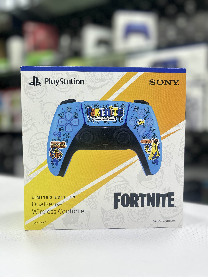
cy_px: 138
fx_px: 208
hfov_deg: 53.1
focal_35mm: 26
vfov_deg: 67.3
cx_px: 104
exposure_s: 1/120
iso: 40
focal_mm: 5.7
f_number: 1.5
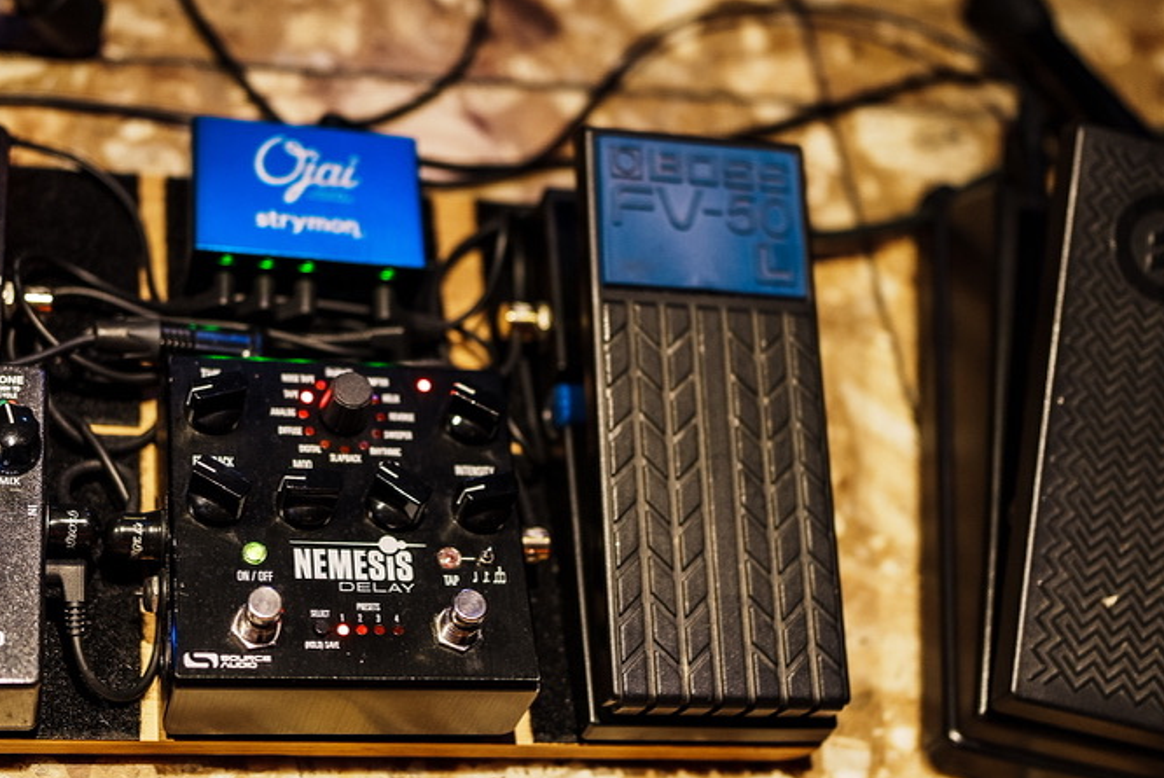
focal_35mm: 57
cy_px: 378
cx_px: 474
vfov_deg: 23.8
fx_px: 1844
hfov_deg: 34.9
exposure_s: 1/40
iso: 400
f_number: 1.4
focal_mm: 35
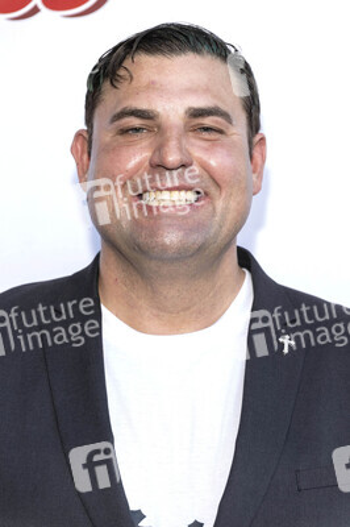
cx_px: 175
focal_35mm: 104
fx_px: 1519
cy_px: 264
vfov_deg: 19.7
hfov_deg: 13.1
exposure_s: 1/200
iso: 400
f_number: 5.6
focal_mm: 104
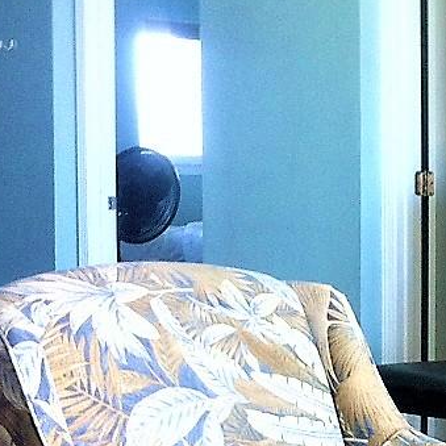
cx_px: 771
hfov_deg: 13.4
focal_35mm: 118
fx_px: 1720
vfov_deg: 14.8
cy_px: 243
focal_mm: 3.85
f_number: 2.8
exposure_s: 1/30
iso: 80
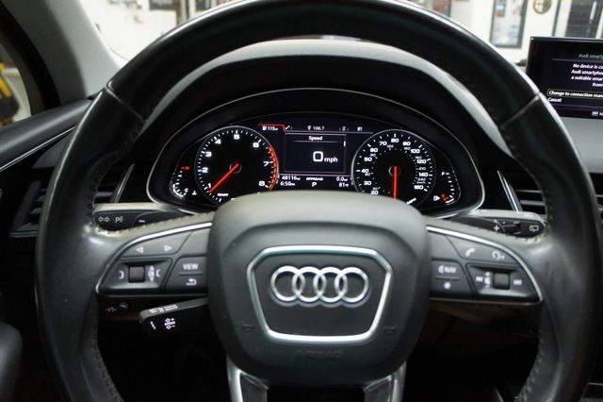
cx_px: 302
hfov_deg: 67.4
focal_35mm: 27
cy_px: 201
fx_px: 452
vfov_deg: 47.9
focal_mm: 18
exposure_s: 1/30
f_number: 3.5
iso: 1000
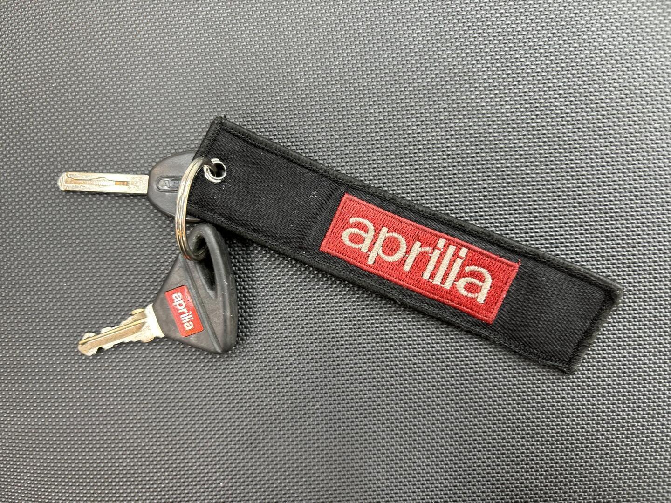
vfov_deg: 53.1
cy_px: 252
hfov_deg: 67.3
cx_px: 336
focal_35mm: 26
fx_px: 504
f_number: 1.6
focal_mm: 5.96
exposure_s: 1/50
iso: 160
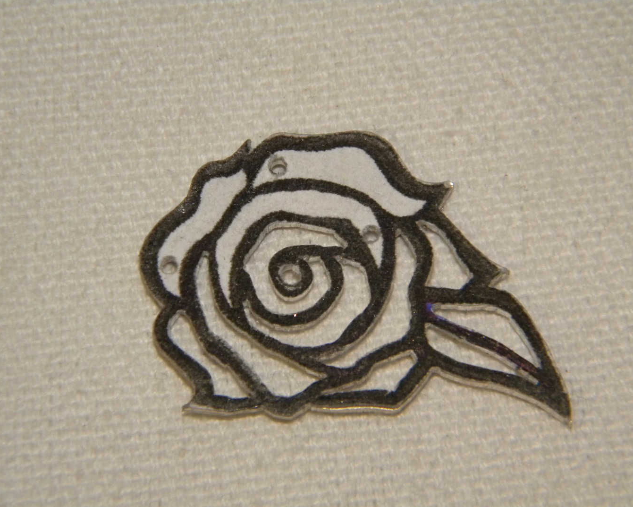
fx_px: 1630
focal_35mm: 87
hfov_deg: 22.0
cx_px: 308
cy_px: 254
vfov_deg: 17.7
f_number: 9
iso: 400
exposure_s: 1/30
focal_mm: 15.1
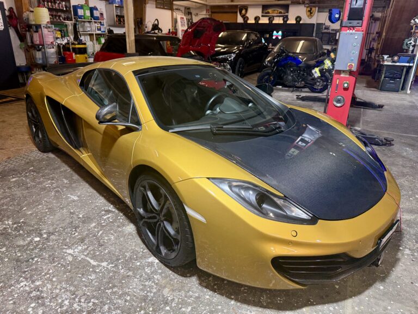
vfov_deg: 56.8
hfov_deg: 71.6
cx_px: 209
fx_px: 290
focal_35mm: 24
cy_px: 157
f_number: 1.78
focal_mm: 6.76
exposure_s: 1/100
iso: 250
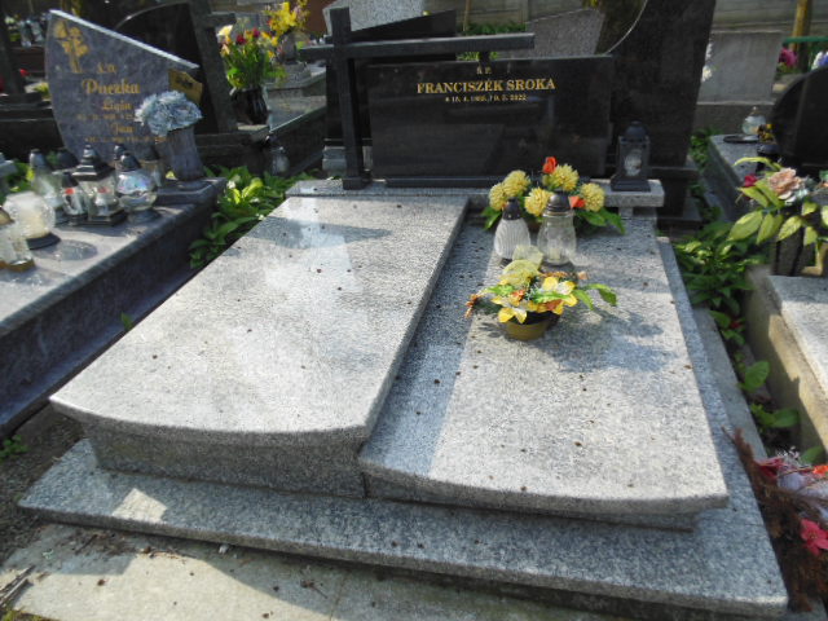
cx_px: 414
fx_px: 598
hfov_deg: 69.4
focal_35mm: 25
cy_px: 310
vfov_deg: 54.9
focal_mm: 4.5
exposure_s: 1/500
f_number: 3.2
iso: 125
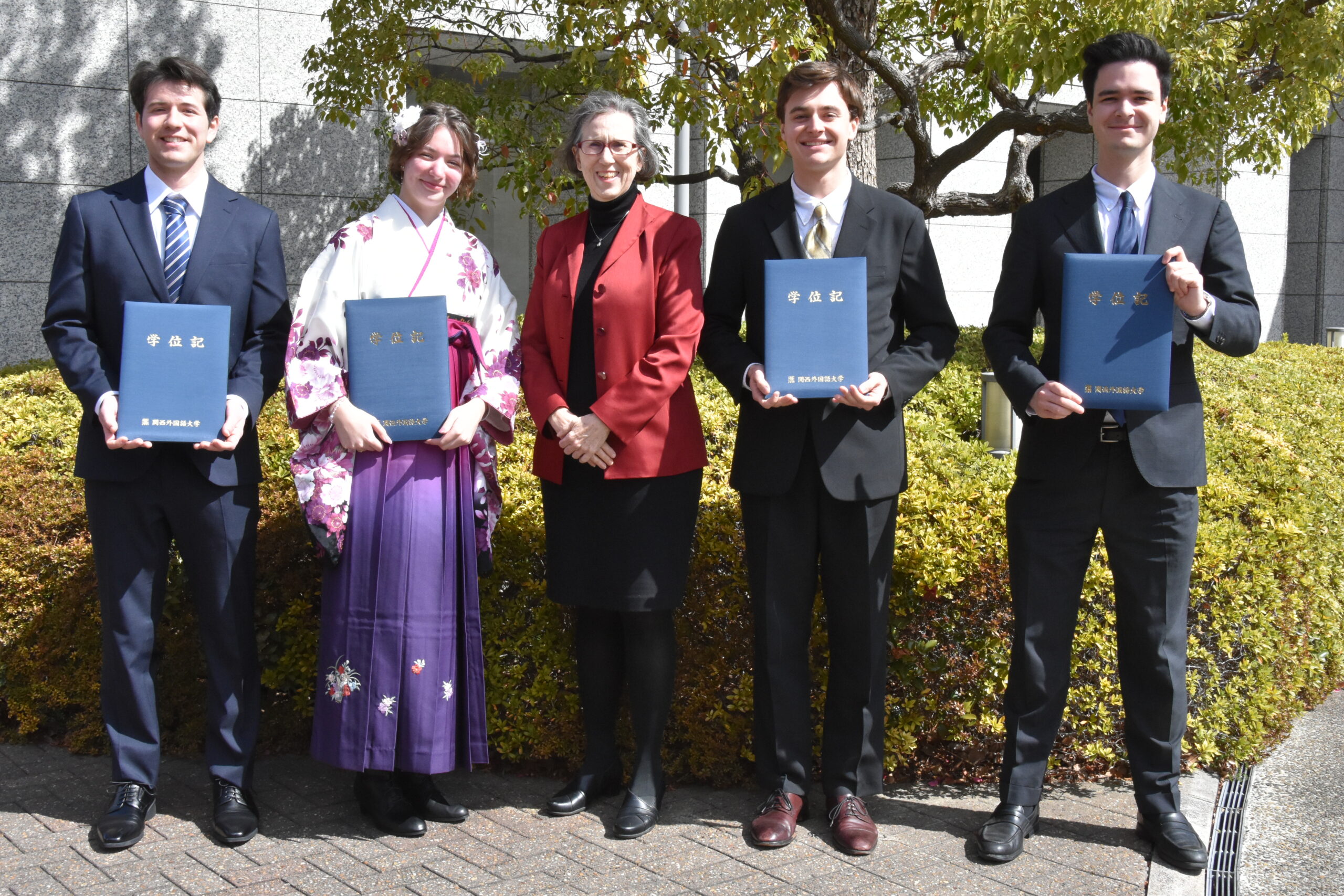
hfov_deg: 46.4
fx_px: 1568
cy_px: 448
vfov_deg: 31.9
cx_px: 672
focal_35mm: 42
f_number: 14
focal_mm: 28
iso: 2000
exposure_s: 1/800
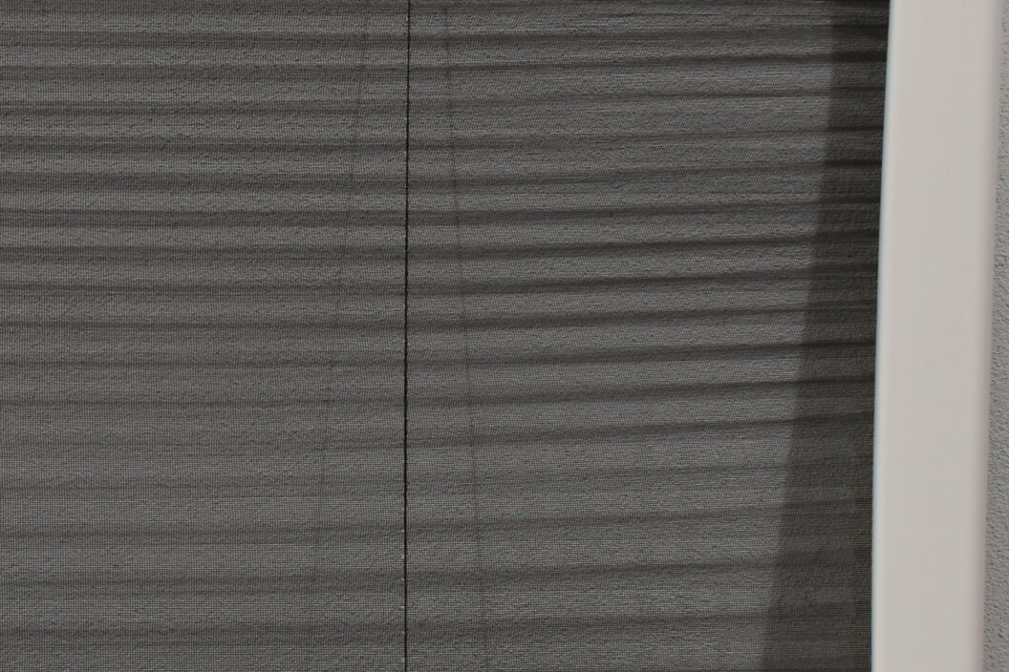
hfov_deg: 20.4
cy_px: 326
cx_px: 129
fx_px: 2752
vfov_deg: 13.9
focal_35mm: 98
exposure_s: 1/125
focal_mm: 27
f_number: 5.6
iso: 360
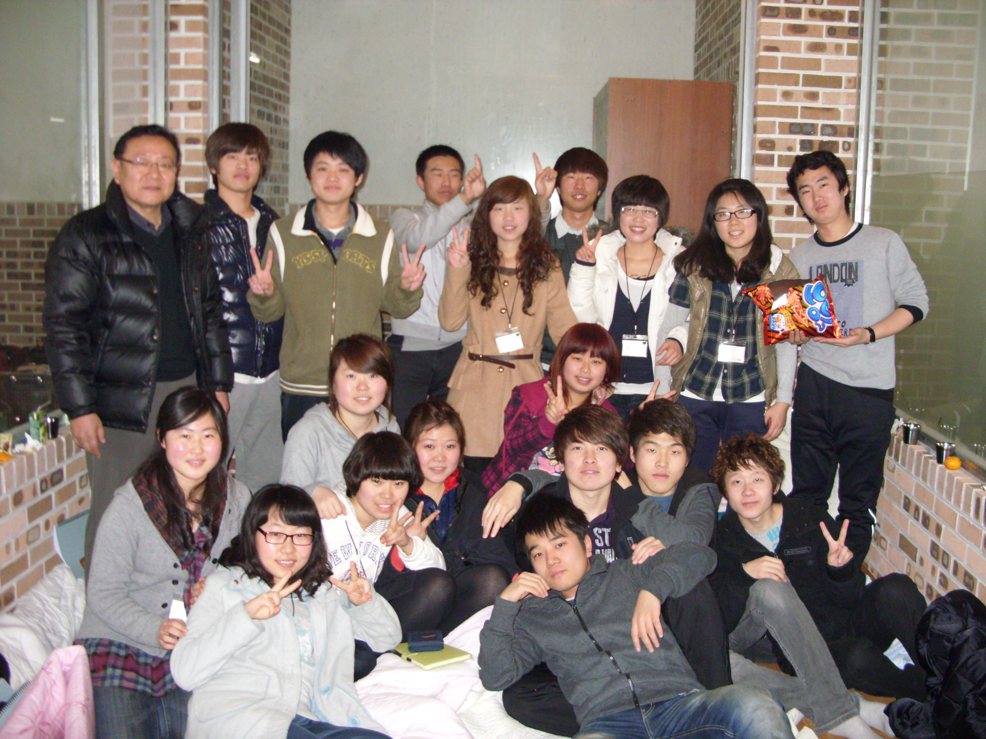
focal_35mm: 46
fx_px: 1310
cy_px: 370
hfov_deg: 41.2
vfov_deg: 31.5
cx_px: 493
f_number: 2.9
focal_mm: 7.6
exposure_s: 1/42
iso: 400
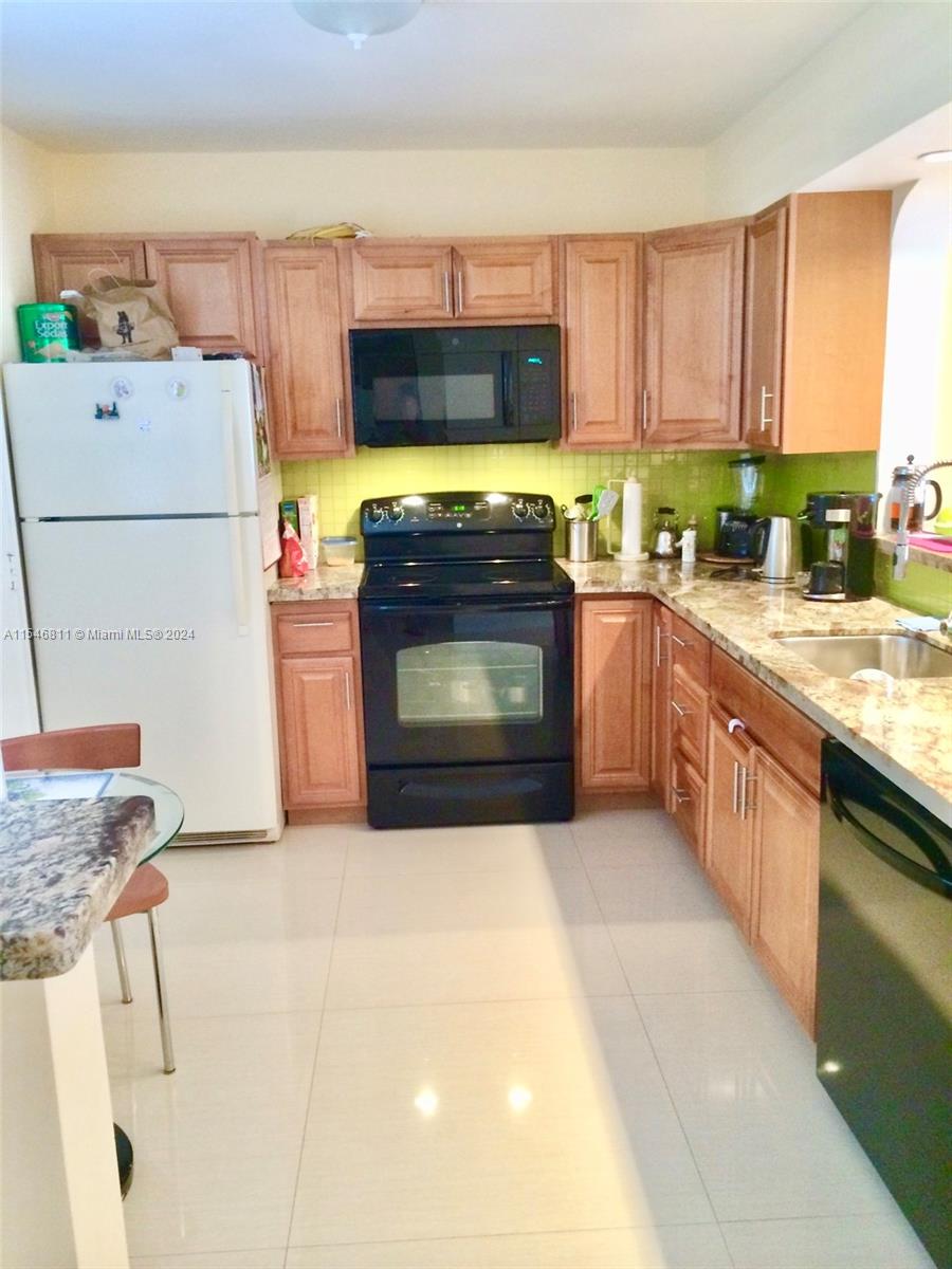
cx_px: 476
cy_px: 634
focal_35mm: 30
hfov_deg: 46.8
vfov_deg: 60.0
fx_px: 1100
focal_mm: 4.12
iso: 320
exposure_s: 1/24
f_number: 2.2
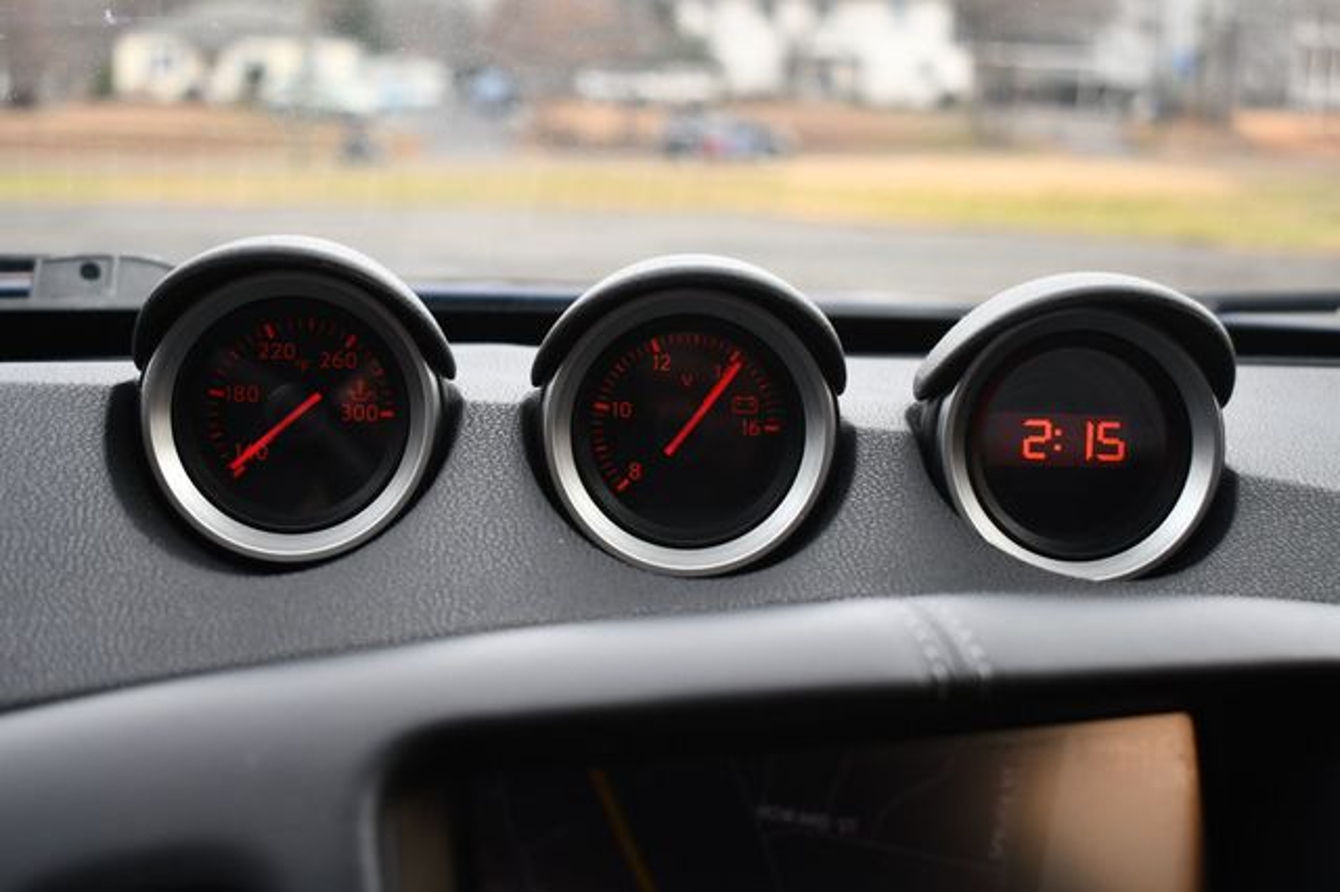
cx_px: 670
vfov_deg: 26.0
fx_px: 1934
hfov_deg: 38.2
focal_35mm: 52
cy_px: 446
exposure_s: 1/250
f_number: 4.5
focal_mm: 35
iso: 450
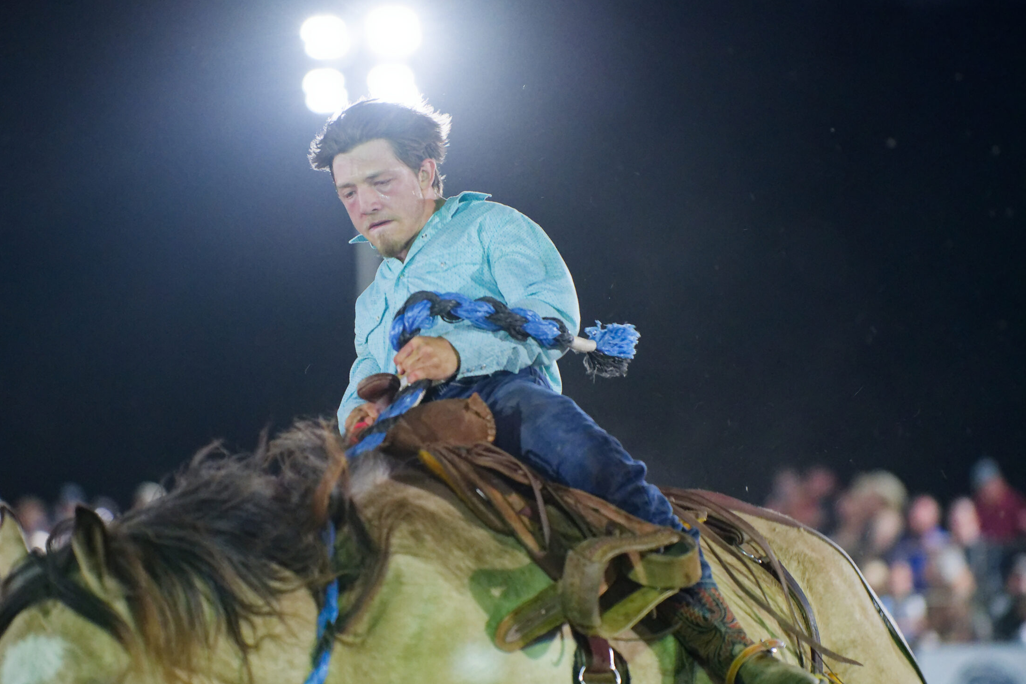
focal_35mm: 222
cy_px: 366
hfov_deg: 9.3
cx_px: 437
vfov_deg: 6.2
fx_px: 6327
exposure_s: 1/500
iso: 7200
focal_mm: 190
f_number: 2.8
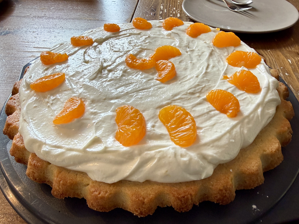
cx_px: 150
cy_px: 112
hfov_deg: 71.6
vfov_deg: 56.8
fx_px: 207
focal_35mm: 24
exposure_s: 1/100
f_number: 2.2
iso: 125
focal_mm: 2.22
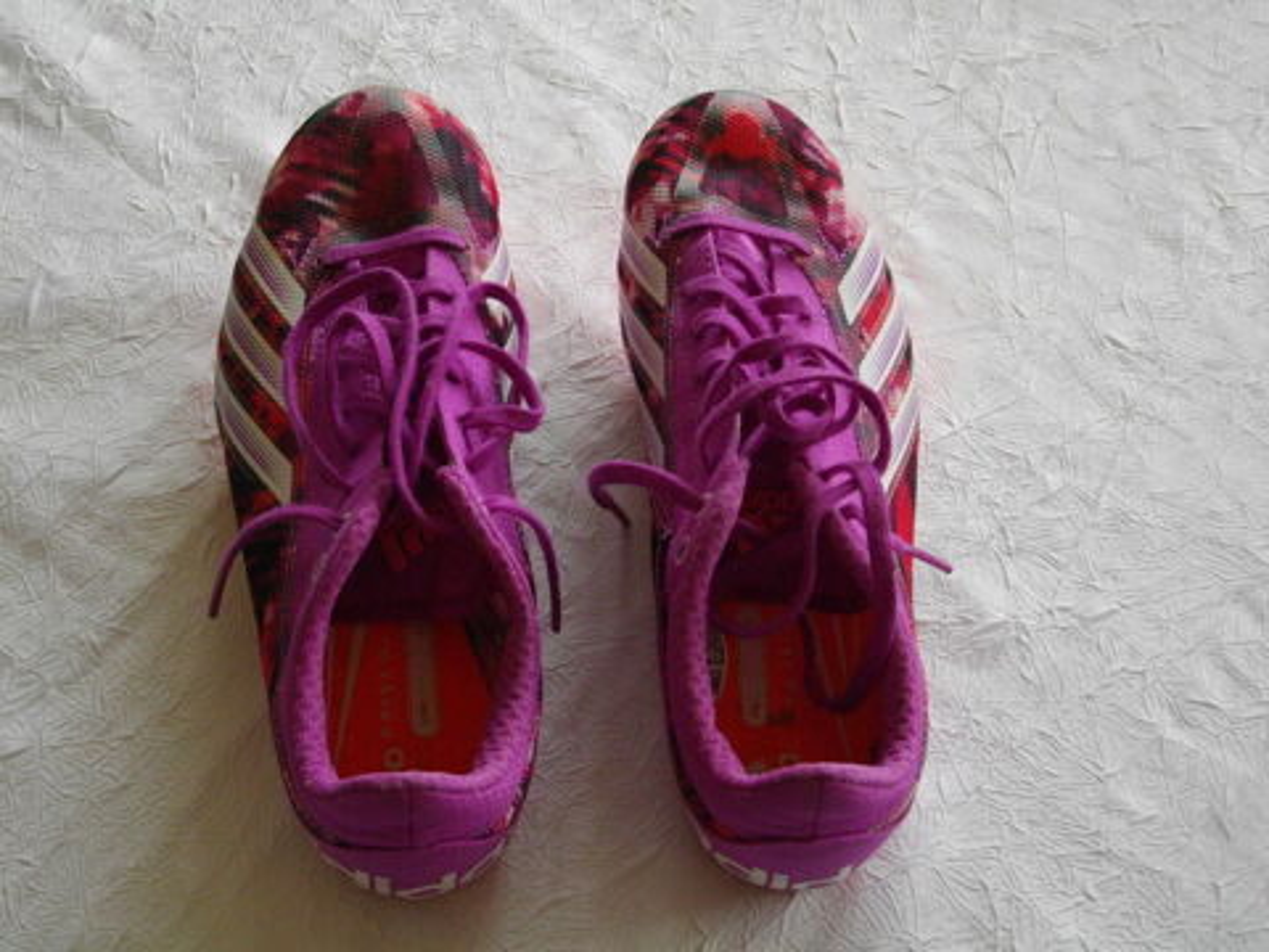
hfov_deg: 38.2
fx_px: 1833
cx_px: 634
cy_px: 476
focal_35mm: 50
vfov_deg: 29.1
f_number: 3.6
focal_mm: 8.8
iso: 255
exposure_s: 1/60
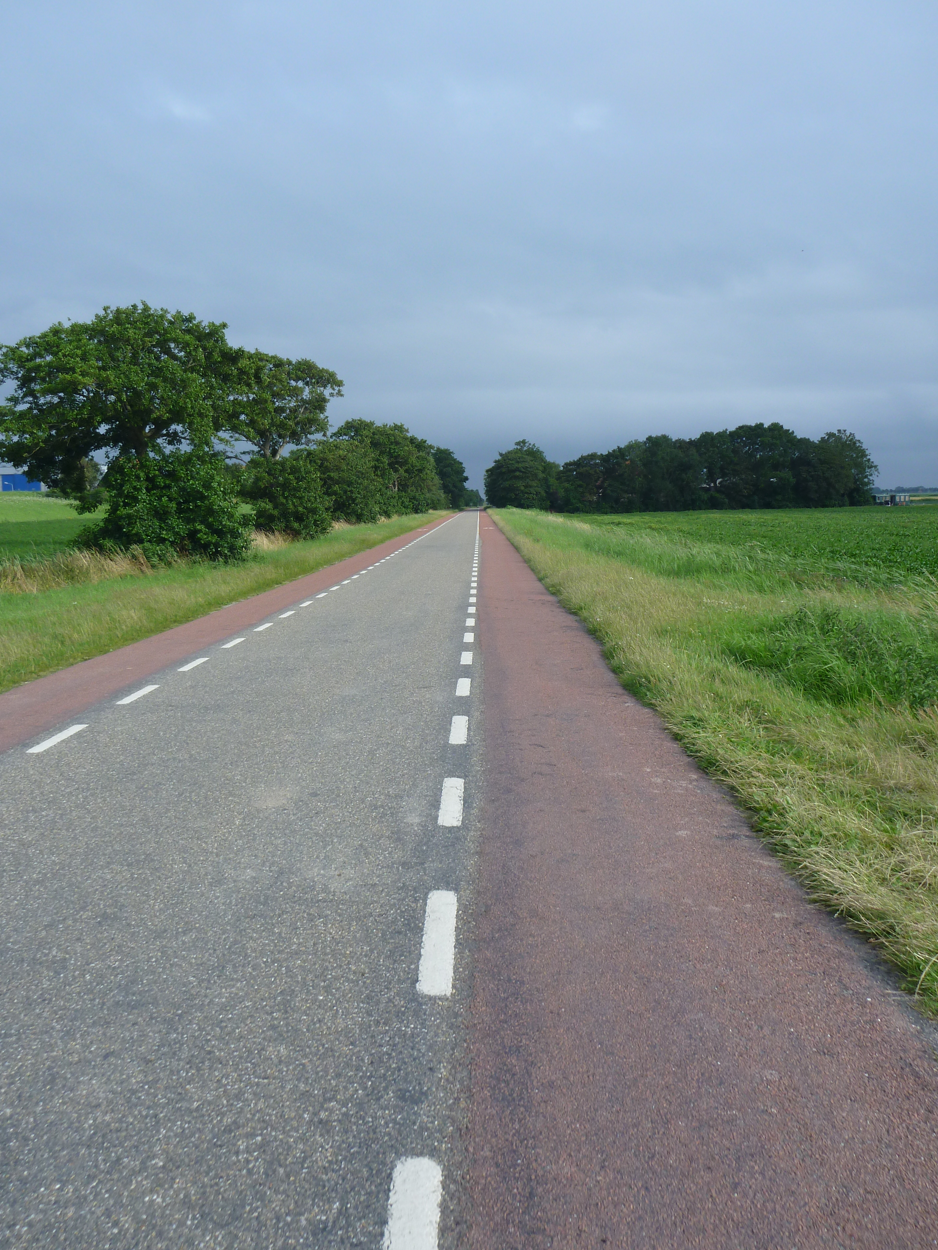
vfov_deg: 56.8
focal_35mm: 32
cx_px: 452
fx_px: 1156
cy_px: 602
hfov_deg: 44.2
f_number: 3.3
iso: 80
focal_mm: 4.9
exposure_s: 1/500
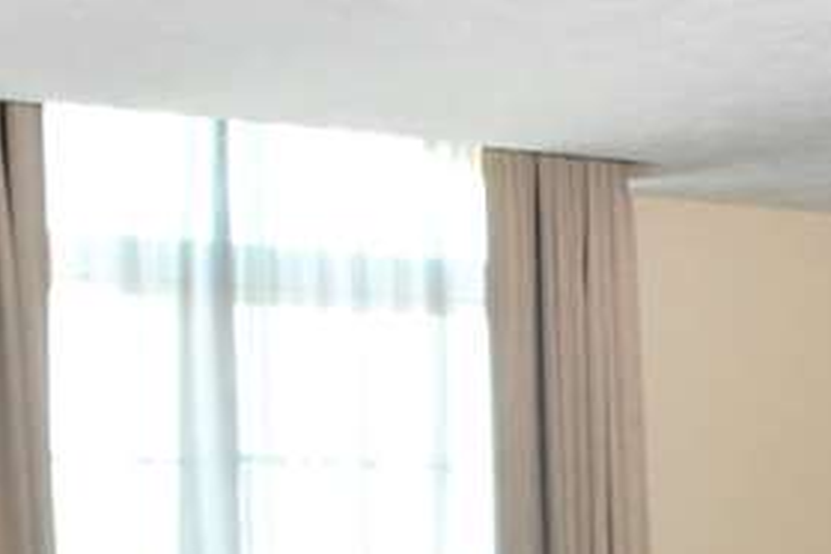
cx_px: 564
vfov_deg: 11.6
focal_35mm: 110
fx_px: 2539
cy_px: 989
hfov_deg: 18.5
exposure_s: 1/30
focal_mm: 20
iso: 1250
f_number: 10
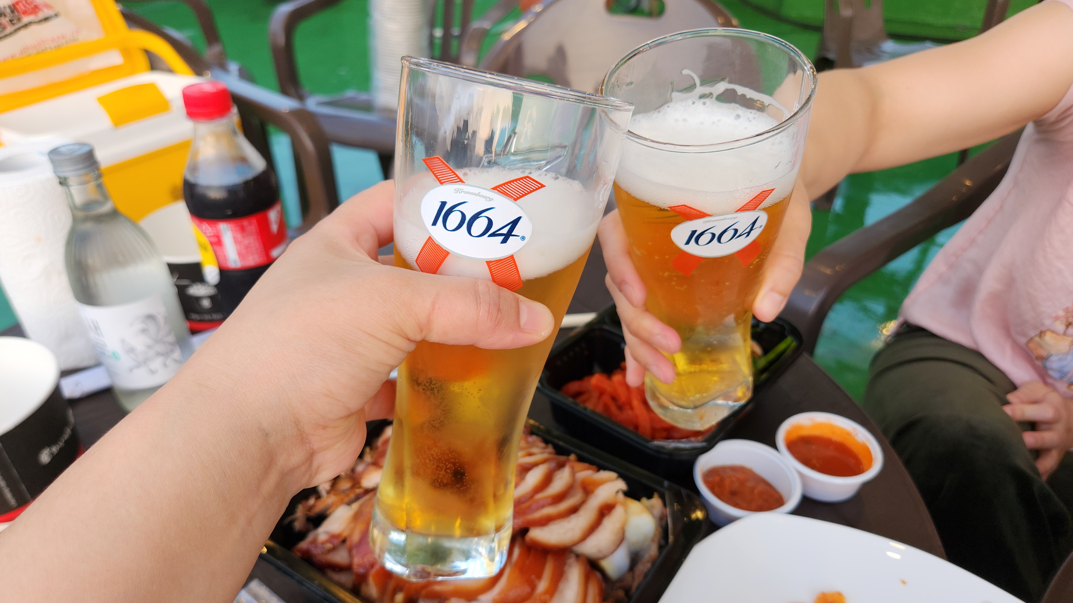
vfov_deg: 44.1
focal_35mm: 26
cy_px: 373
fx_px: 740
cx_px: 545
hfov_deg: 71.9
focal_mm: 5.4
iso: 64
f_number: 1.8
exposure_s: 1/120
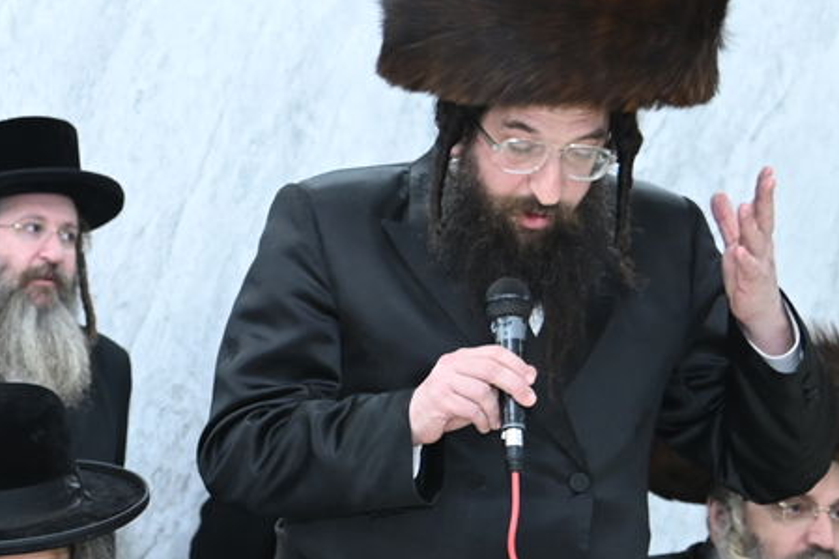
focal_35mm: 106
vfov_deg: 12.9
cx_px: -284
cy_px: 327
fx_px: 2469
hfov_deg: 17.9
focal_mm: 34
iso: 2000
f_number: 4
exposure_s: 1/100
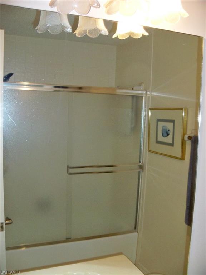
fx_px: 278
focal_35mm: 35
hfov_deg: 40.7
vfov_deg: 52.6
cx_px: 103
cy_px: 138
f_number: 3.5
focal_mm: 6.2
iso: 200
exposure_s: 1/30
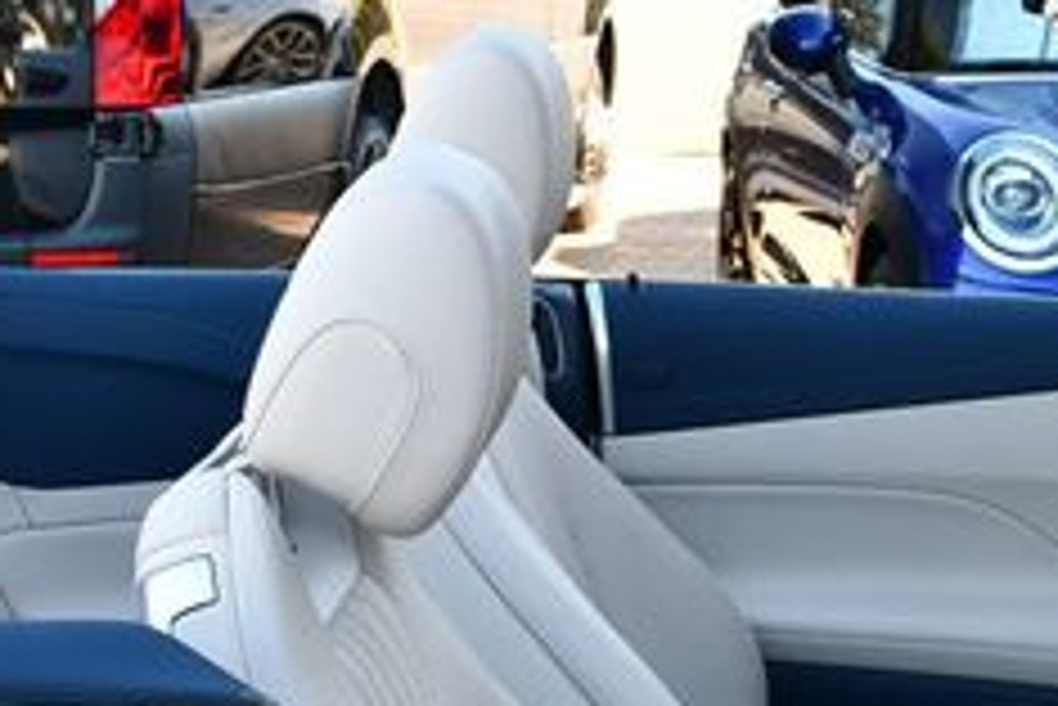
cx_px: 909
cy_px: 886
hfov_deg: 20.5
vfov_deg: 13.5
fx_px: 2882
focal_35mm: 98
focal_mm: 18
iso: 400
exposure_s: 1/250
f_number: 5
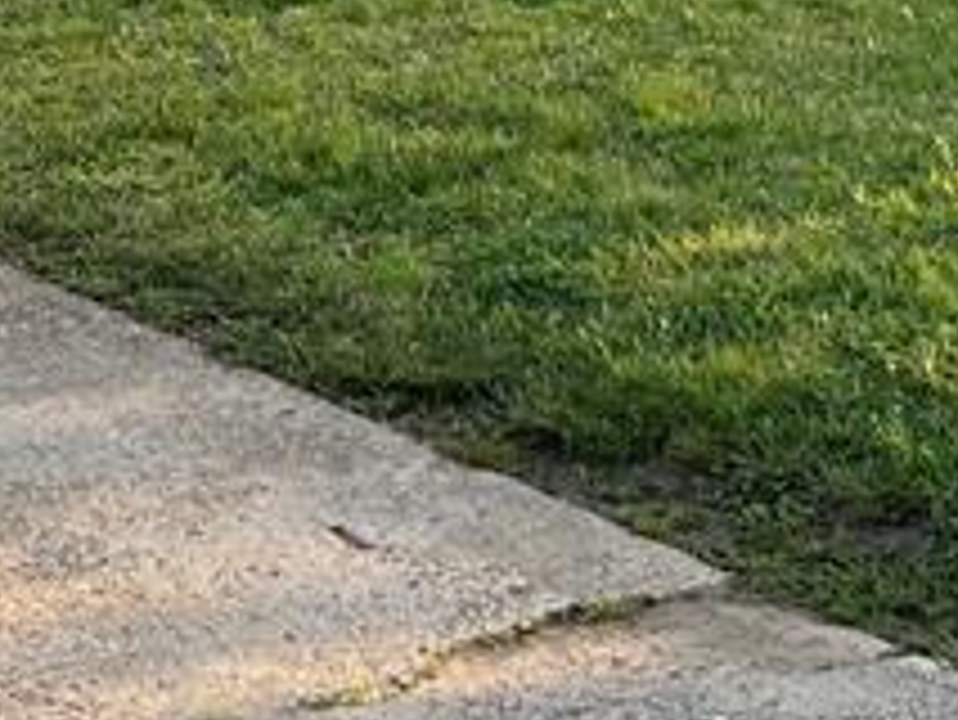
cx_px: -9
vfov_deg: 10.7
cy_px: -774
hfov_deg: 15.5
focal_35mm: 125
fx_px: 3461
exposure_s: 1/614
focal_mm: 5.7
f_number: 1.5
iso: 50
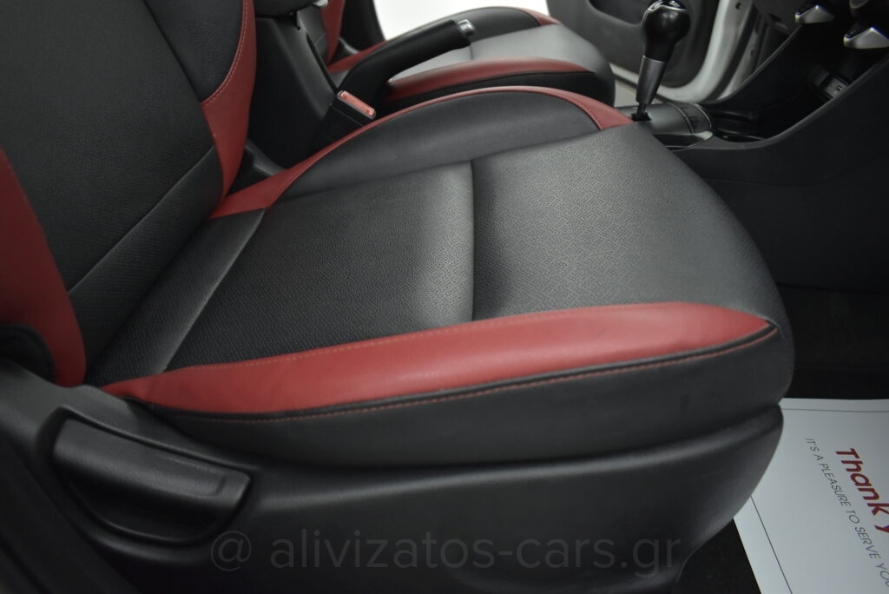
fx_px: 667
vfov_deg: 48.0
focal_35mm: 27
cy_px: 297
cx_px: 444
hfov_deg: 67.4
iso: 1600
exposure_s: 1/100
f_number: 3.5
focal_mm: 18
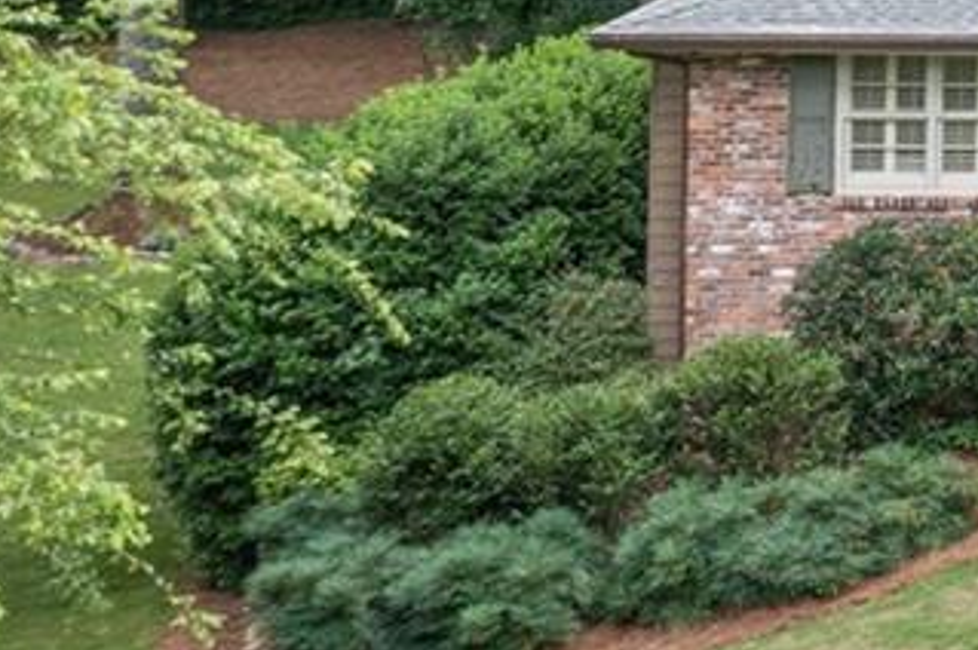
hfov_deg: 19.2
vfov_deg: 15.1
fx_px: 2442
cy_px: 426
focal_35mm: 90
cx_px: 1551
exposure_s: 1/100
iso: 100
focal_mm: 10.26
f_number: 4
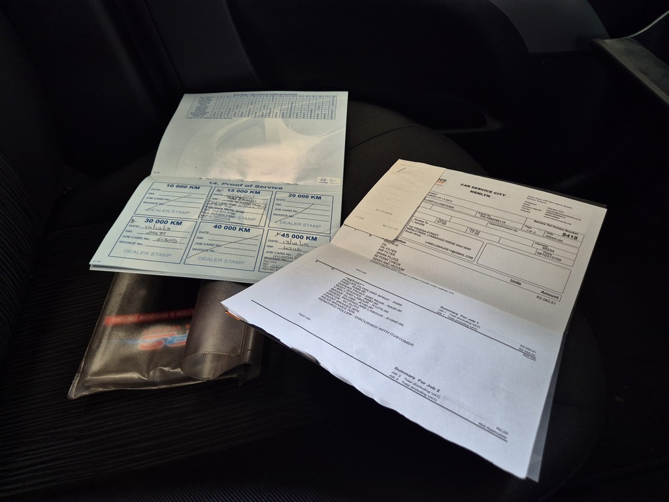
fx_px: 445
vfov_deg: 58.9
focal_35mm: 23
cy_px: 251
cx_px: 334
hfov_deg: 73.9
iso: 320
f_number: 1.8
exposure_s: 1/100
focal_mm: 5.4
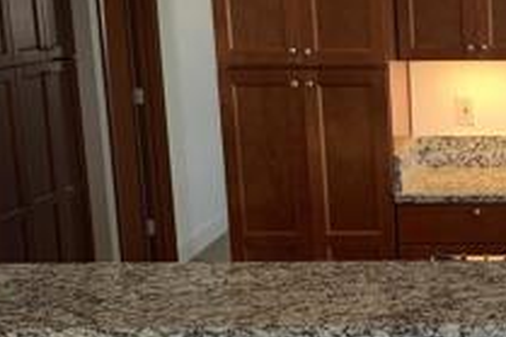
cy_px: 262
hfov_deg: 22.7
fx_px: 1166
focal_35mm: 83
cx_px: 596
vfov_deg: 16.3
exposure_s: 1/123
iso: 25
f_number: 1.8
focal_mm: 4.25
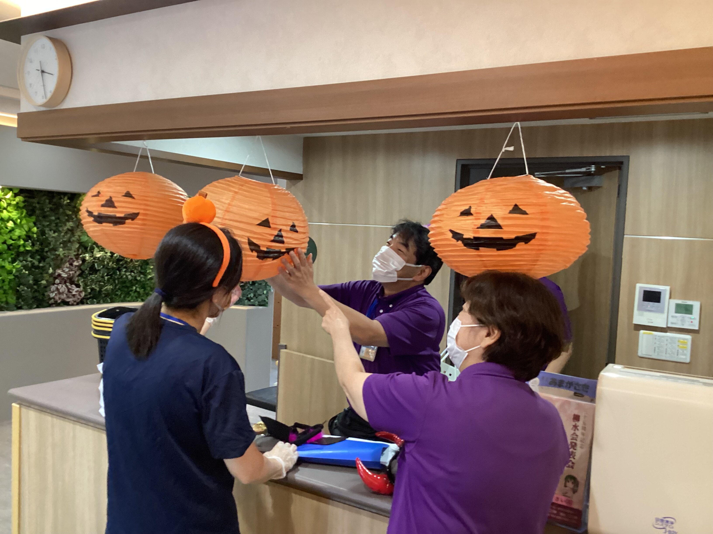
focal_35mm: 31
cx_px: 356
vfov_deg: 45.4
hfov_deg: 58.4
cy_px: 267
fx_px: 639
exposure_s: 1/60
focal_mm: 3.3
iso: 400
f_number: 2.4
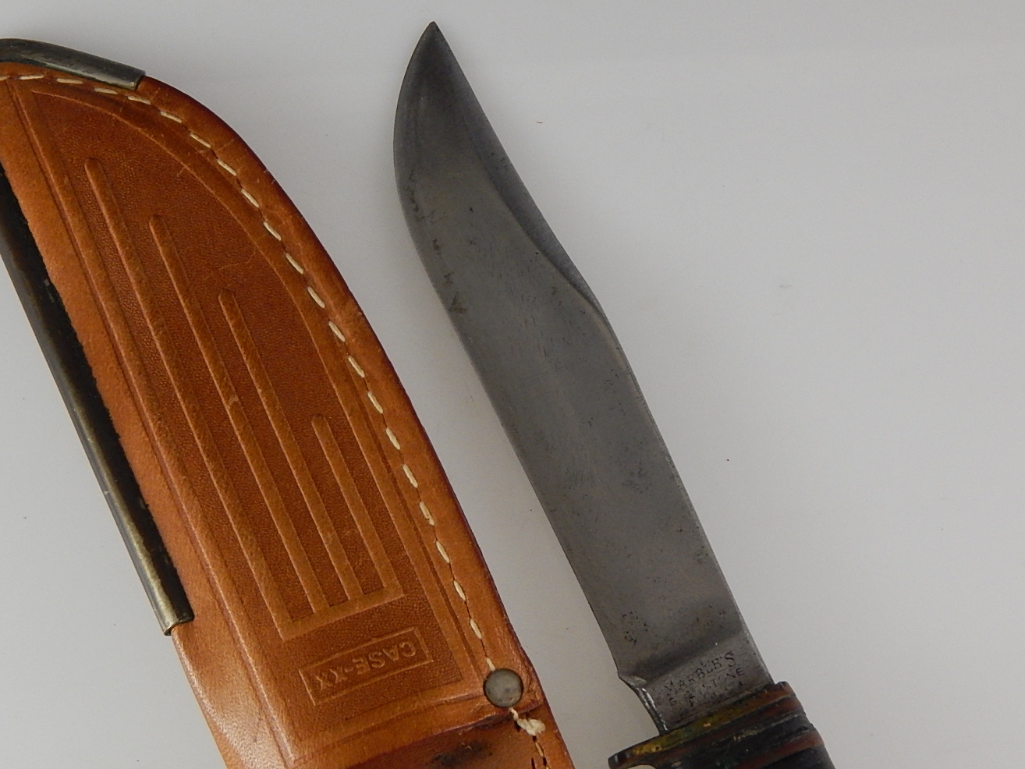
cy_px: 459
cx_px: 426
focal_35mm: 84
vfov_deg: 17.6
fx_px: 2488
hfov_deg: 23.3
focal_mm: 12.3
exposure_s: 1/160
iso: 400
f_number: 4.1
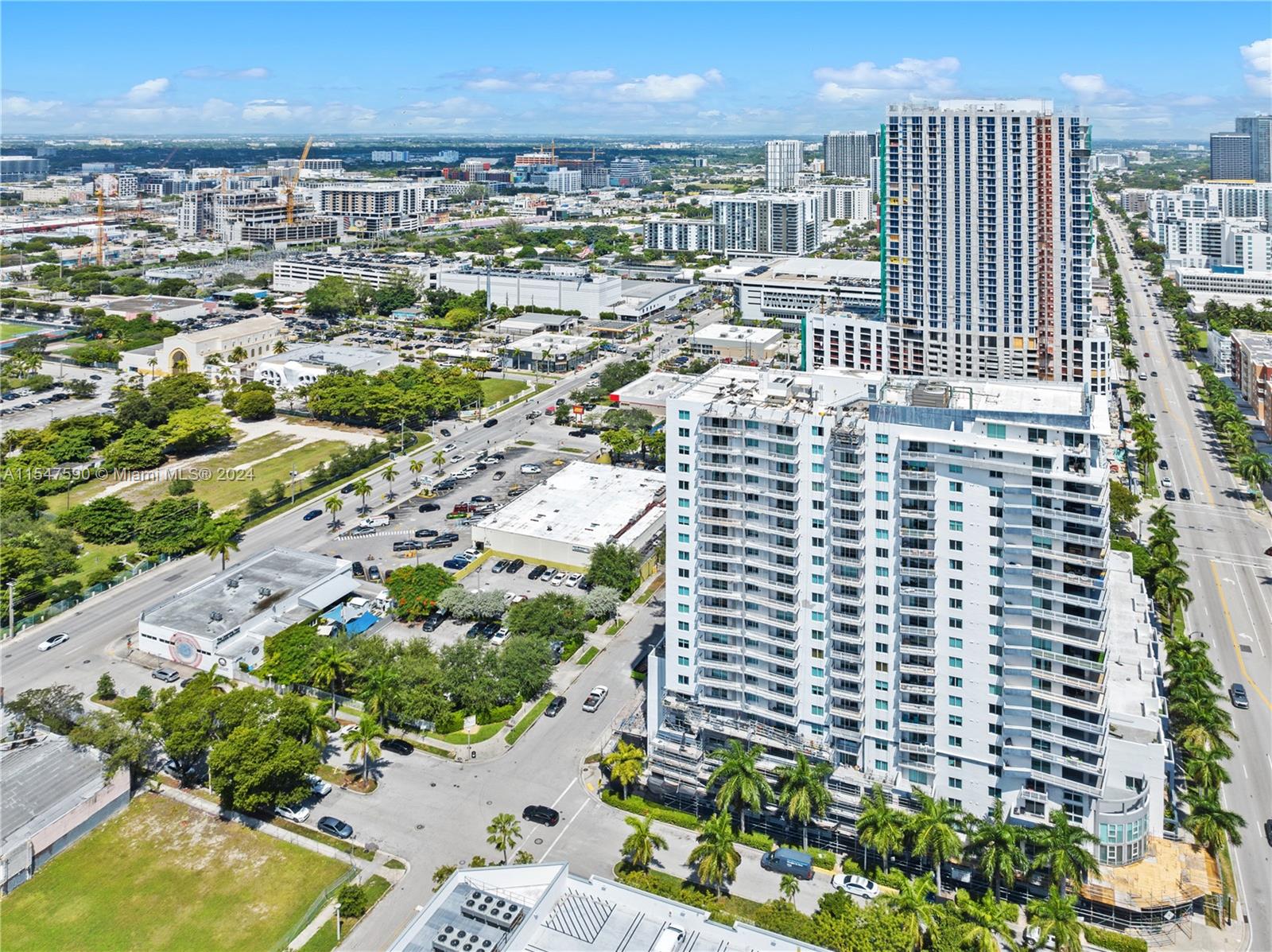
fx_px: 881
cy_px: 476
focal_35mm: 24
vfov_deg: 56.7
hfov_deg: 71.6
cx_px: 636
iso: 100
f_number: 2.8
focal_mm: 12.29
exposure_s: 1/1600
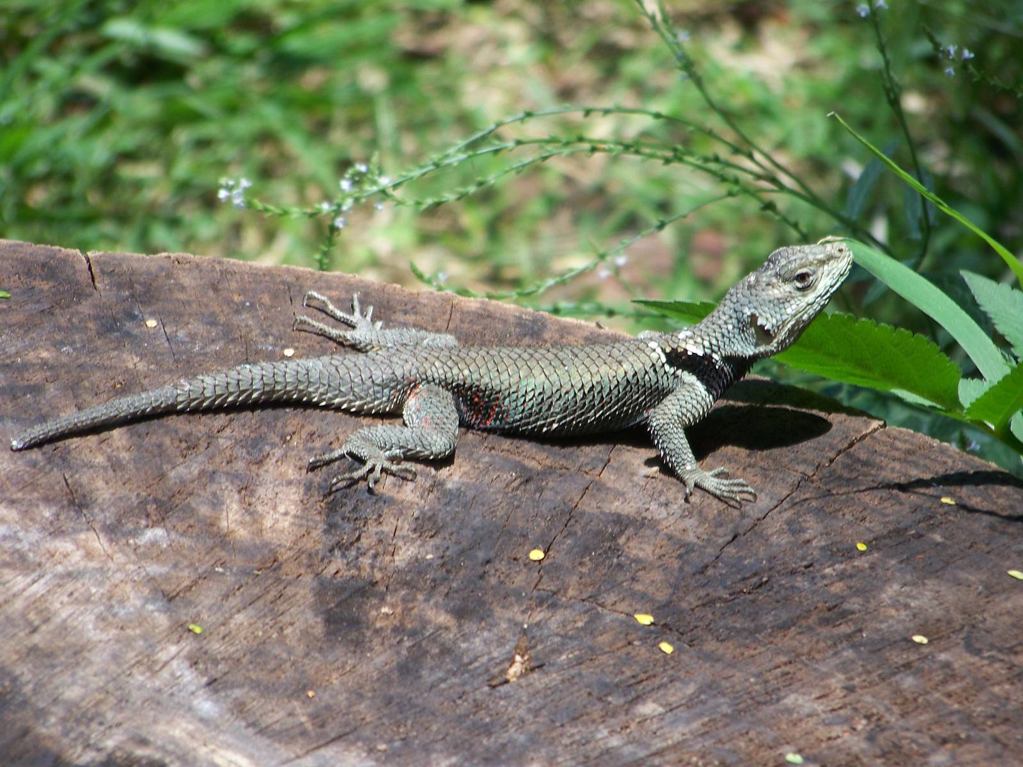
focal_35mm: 432
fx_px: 12767
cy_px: 384
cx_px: 512
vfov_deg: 3.4
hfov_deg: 4.6
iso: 64
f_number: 4.8
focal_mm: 70.2
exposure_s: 1/250
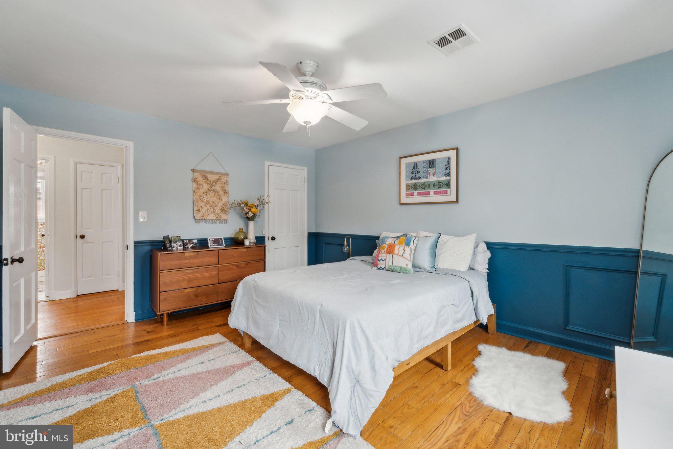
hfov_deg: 104.3
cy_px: 224
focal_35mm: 14
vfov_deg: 81.2
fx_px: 262
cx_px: 336
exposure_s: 1/4
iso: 500
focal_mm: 14
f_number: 14
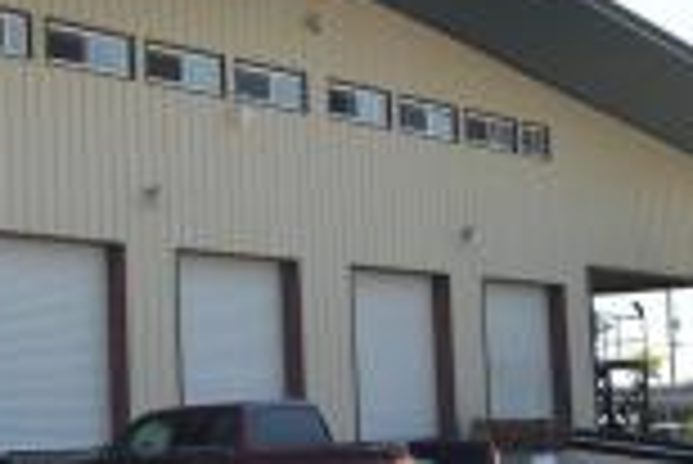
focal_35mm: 79
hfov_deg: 23.6
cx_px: -119
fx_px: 1522
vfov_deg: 17.3
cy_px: 252
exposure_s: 1/200
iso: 100
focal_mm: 18
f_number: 8
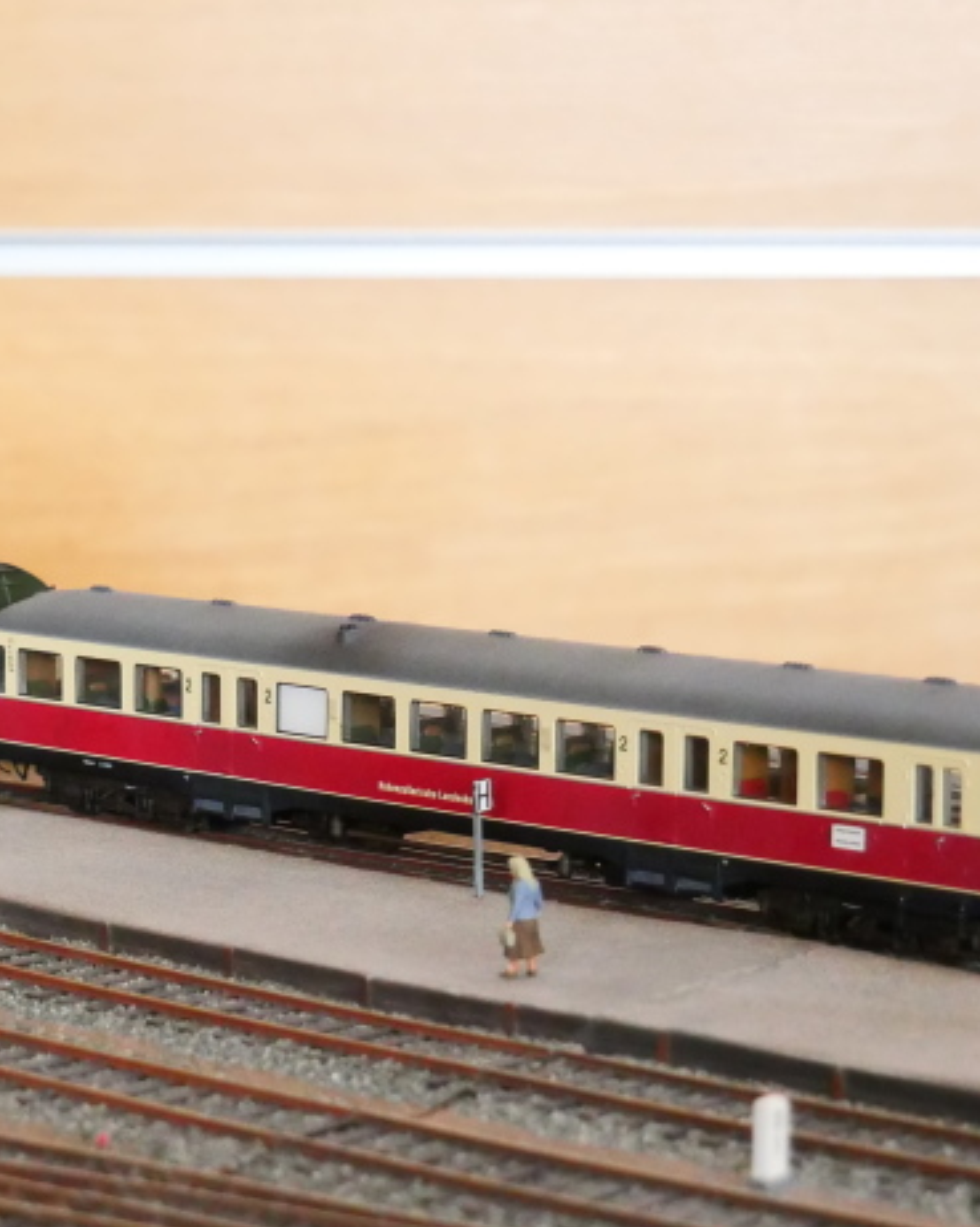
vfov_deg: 20.5
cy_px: 839
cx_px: 191
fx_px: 3375
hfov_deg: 16.4
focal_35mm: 93
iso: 3200
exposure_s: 1/250
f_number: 4.2
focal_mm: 22
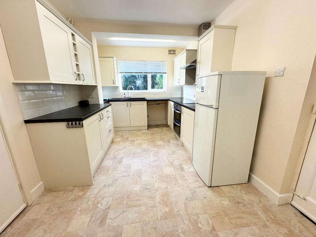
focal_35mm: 14
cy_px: 118
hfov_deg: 102.1
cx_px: 158
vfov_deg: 85.7
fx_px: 128
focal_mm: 2.22
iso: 80
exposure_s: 1/100
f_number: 2.2
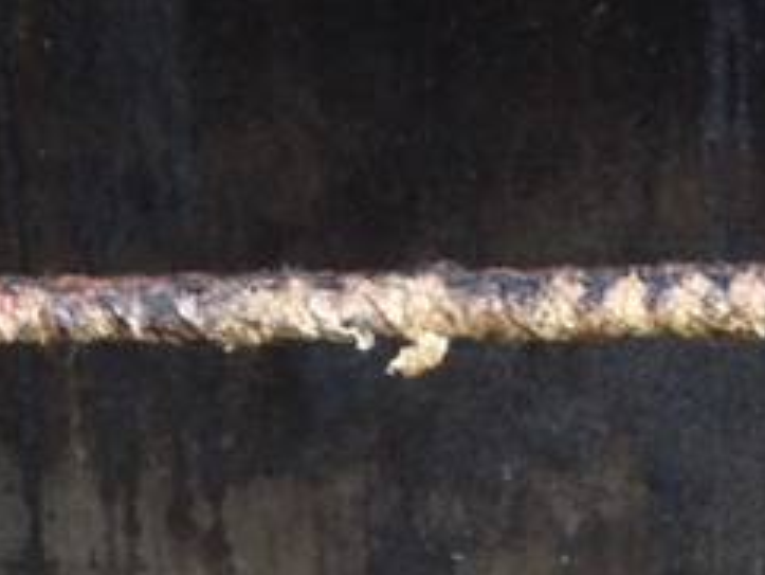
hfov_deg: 8.5
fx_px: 5130
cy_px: 1623
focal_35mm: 232
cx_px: 527
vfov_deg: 6.0
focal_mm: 4.28
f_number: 2.4
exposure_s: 1/60
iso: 50
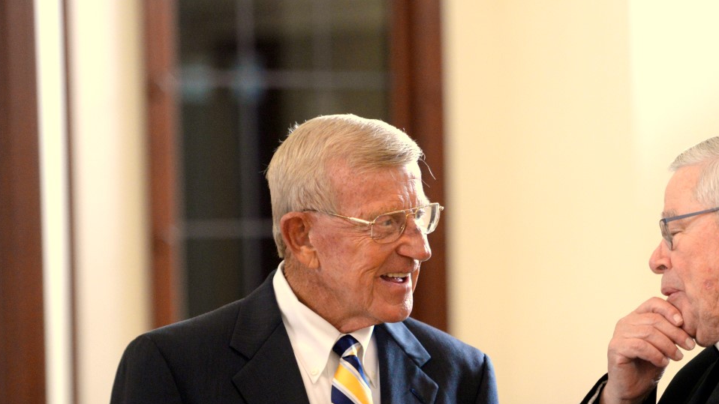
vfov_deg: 5.1
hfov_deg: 9.0
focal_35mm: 239
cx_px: 590
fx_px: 4557
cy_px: 356
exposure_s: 1/160
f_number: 2.8
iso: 1600
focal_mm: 135
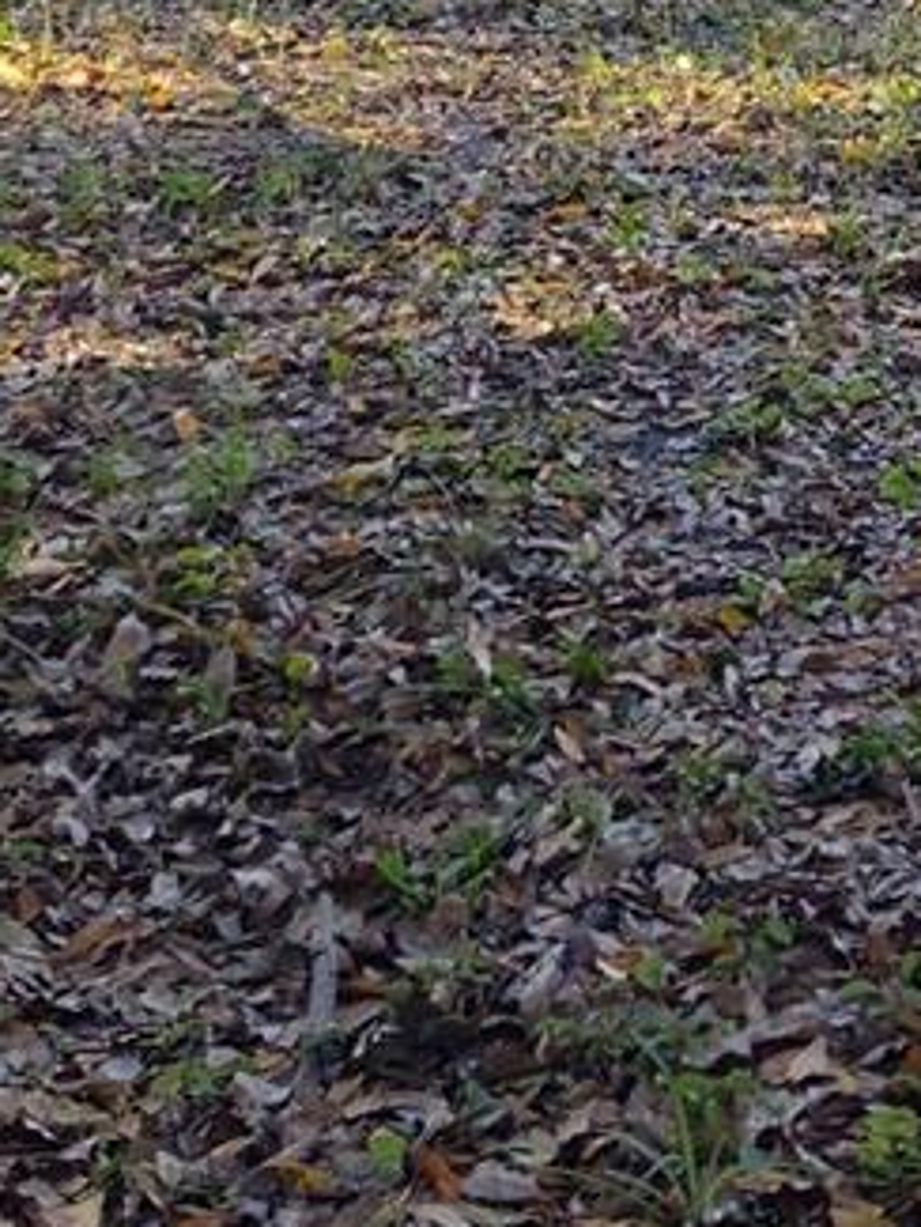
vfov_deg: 21.3
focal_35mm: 85
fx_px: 3013
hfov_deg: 16.8
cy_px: -279
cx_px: 1030
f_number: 1.8
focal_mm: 5.56
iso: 129
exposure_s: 1/200
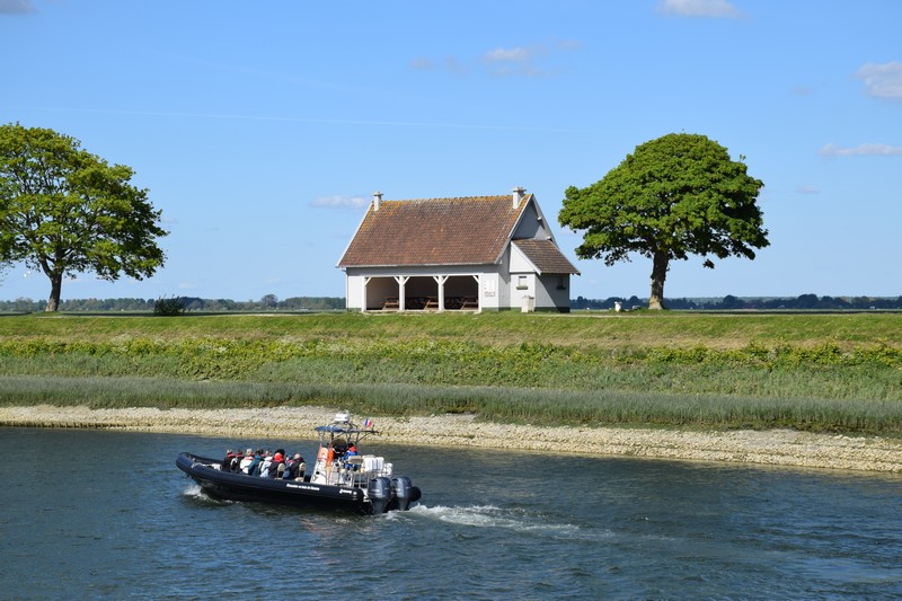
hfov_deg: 22.6
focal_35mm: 90
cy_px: 300
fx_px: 2254
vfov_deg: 15.2
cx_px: 451
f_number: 11
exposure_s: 1/500
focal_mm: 60
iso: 200
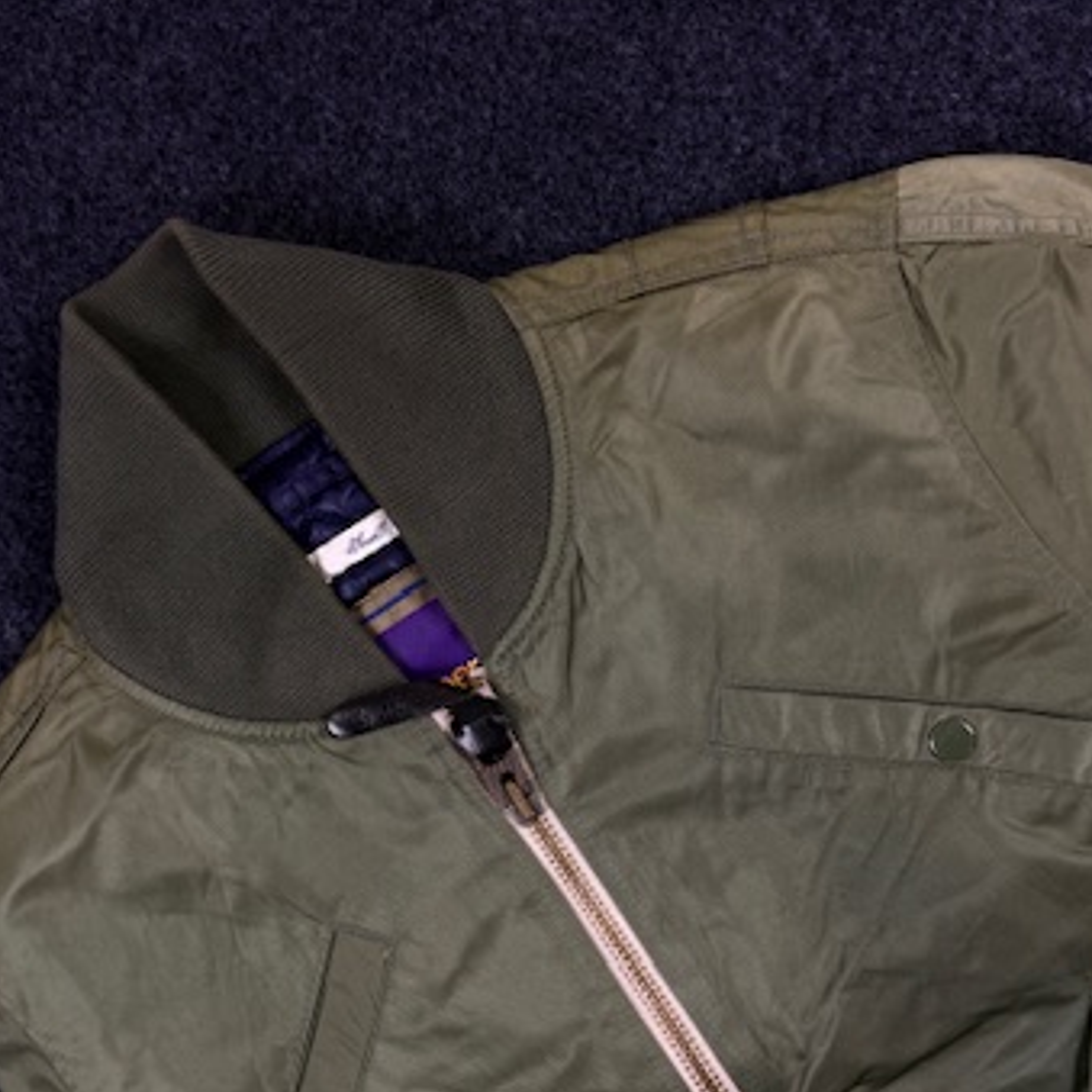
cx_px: 490
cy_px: 712
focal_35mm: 40
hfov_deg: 41.8
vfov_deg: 41.4
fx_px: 1428
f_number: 1.78
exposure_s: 1/100
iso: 64
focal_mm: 6.76
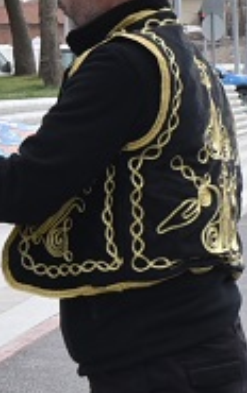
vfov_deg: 7.9
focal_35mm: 264
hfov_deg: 4.8
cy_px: 400
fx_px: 2837
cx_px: 603
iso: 160
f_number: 7.1
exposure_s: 1/160
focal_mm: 32
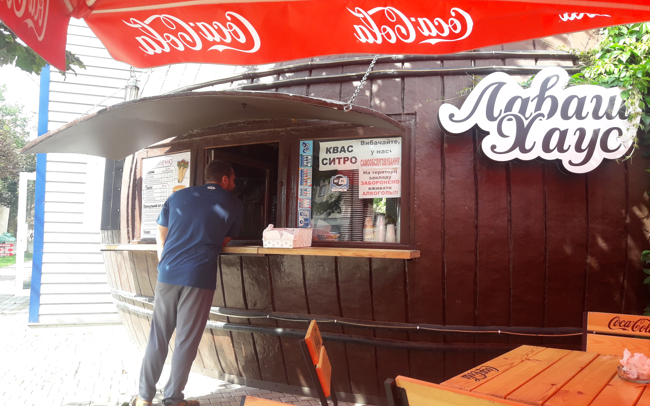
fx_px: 531
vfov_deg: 41.8
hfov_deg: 62.9
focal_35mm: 30
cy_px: 210
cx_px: 326
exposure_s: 1/203
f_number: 1.9
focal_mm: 3.7
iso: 40
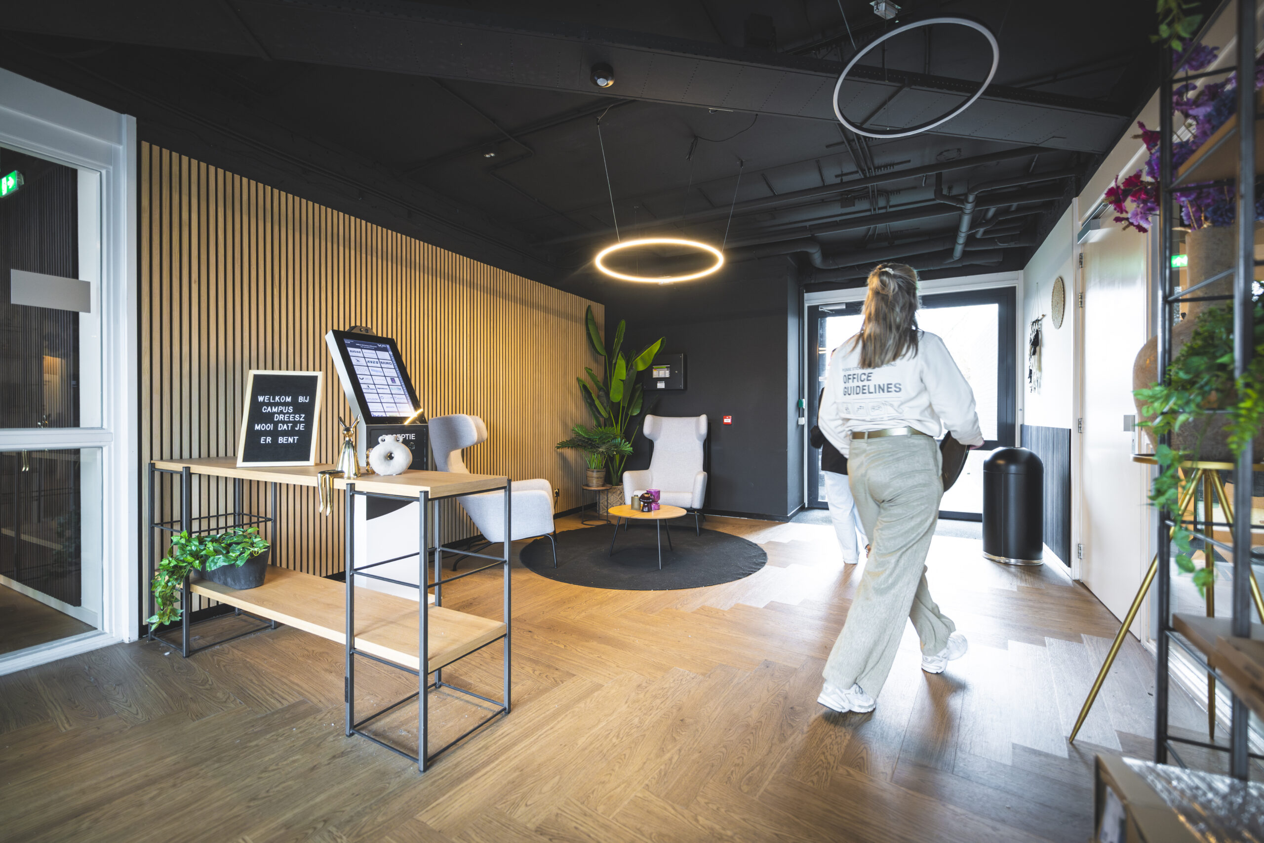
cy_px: 422
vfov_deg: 81.2
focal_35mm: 14
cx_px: 632
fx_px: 492
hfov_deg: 104.3
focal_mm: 14
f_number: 2
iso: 1000
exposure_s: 1/125
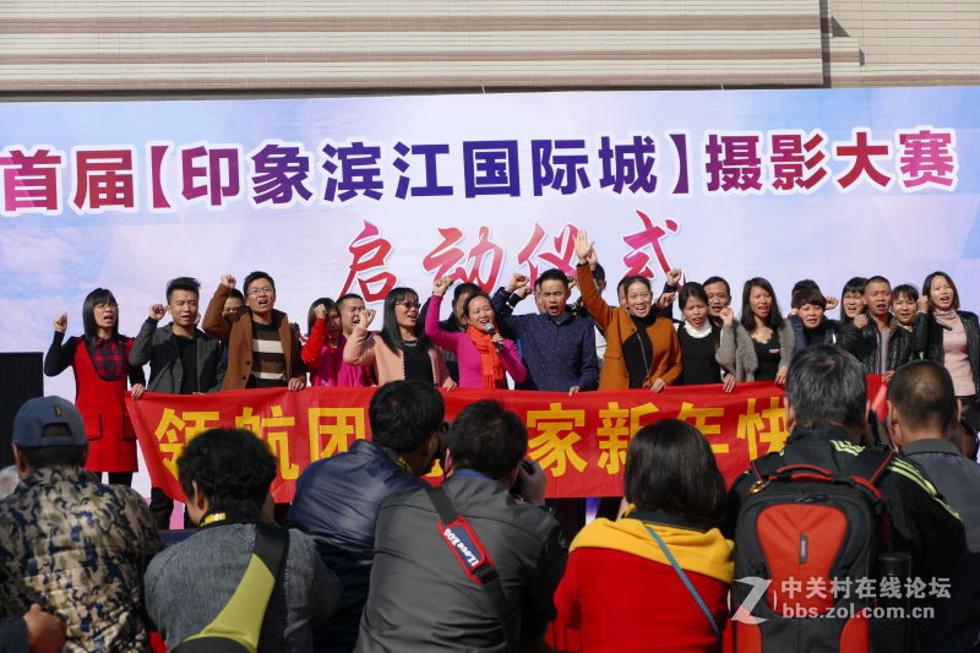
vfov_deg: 16.1
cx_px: 490
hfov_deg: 23.9
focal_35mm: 85
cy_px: 326
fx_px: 2313
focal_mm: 31.05
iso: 80
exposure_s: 1/1300
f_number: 4
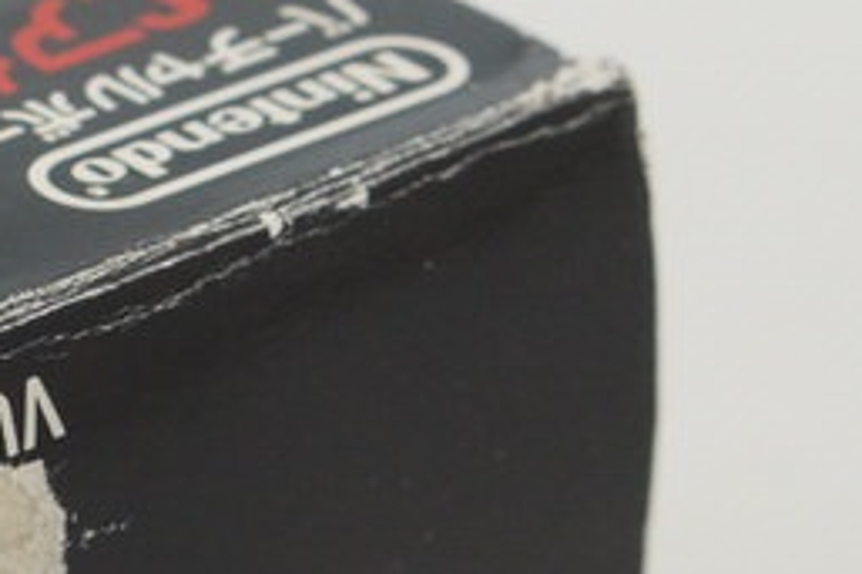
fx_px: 8375
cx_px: -413
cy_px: 634
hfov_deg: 5.8
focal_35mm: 350
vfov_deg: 3.9
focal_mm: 50
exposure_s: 1/80
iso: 800
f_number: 6.3
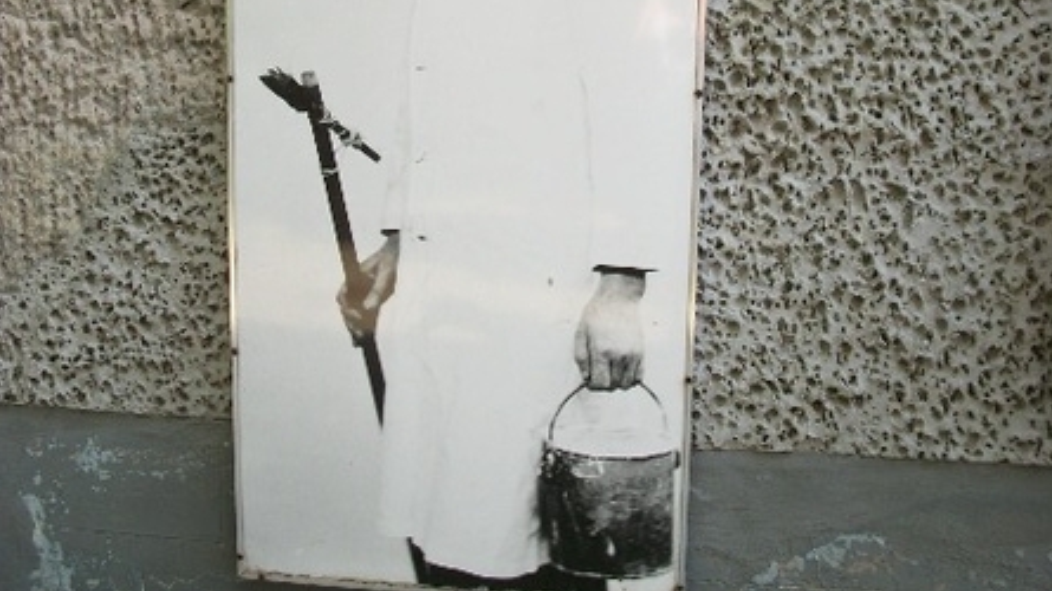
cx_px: 530
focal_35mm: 47
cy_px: 87
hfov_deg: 43.7
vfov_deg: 24.8
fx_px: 1311
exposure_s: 1/125
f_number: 2.9
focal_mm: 5.7
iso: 80
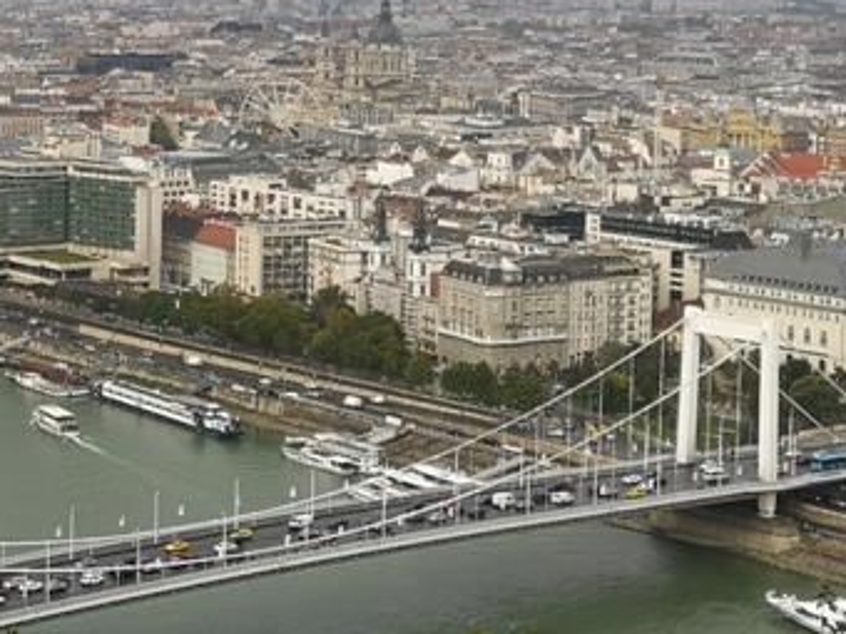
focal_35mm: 94
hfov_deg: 20.3
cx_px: 20
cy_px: 127
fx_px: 2297
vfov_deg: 15.6
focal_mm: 3.95
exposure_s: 1/524
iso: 50
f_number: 1.8
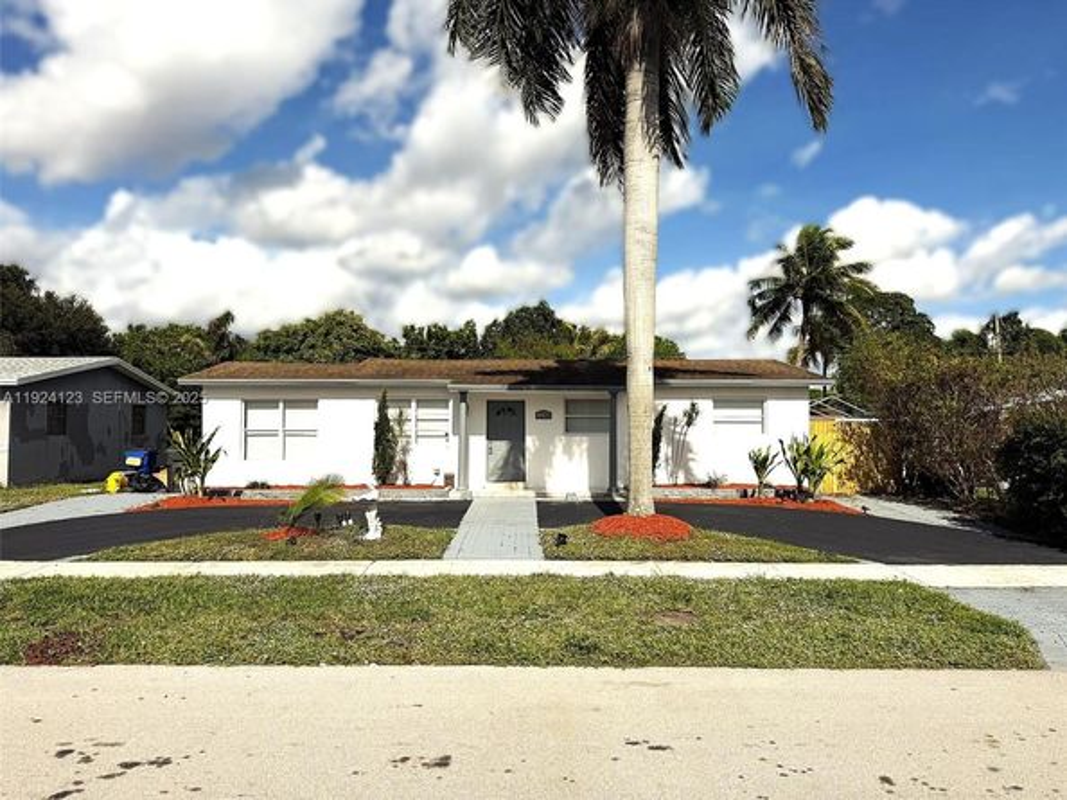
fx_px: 739
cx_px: 534
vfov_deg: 56.8
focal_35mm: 24
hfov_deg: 71.6
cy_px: 400
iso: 80
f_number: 1.78
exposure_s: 1/10309
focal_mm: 6.76
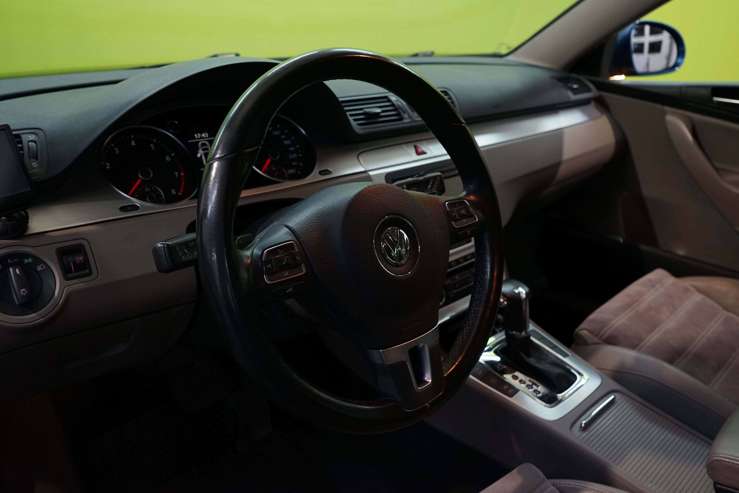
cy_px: 246
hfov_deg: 63.7
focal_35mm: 29
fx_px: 595
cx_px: 370
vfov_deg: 45.0
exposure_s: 1/30
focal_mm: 29
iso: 1600
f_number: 5.6
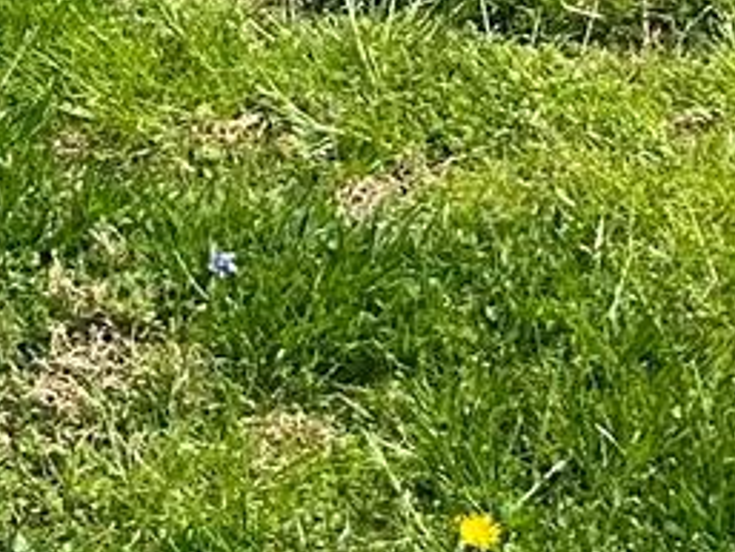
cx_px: -86
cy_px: -1258
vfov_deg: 6.8
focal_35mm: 191
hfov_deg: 10.2
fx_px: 4057
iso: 80
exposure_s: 1/2252
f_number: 1.78
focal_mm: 6.86
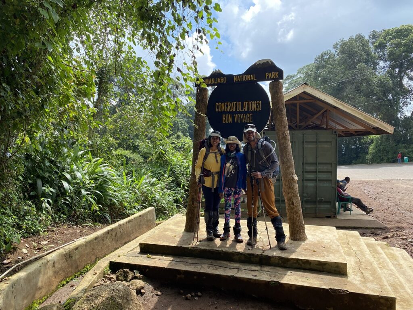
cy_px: 155
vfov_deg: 53.1
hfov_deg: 67.3
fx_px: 310
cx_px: 206
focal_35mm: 26
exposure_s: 1/898
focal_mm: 4.25
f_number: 1.8
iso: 32
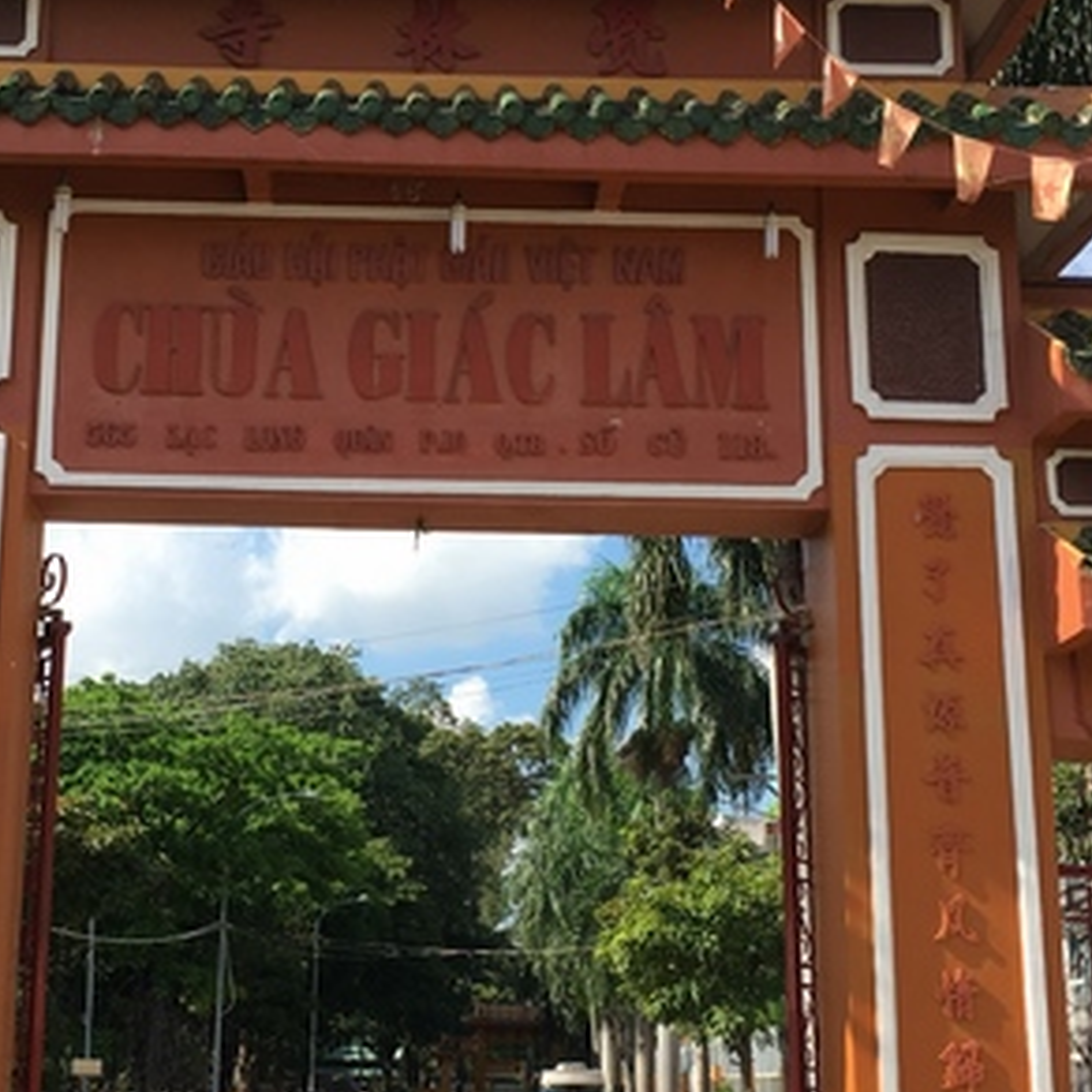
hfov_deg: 29.9
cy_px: 595
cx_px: 400
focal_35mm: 57
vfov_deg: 30.0
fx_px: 2034
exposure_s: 1/874
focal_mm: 4.15
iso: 25
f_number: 2.2
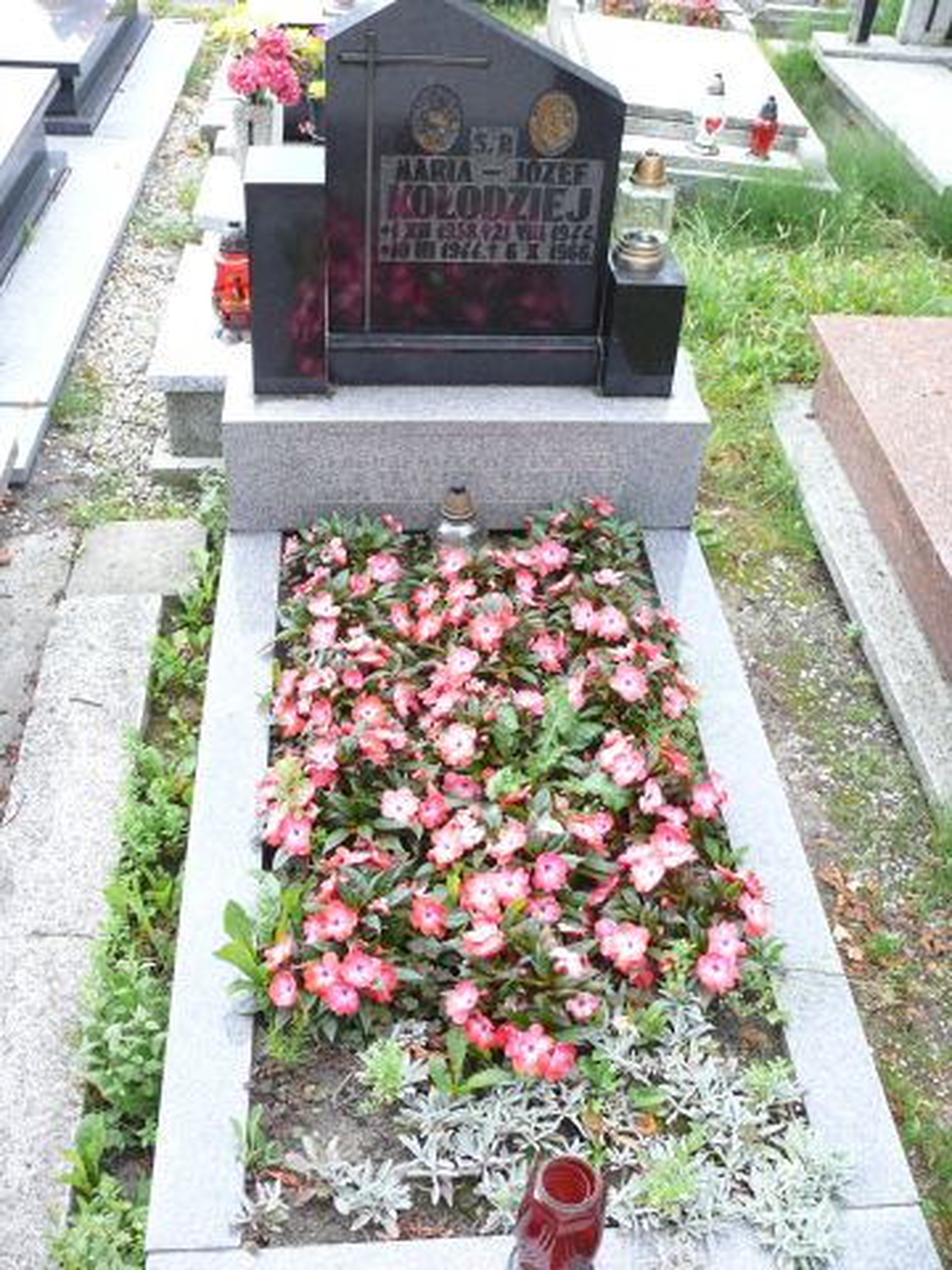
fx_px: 1283
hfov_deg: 40.7
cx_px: 476
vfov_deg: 52.6
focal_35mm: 35
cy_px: 635
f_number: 2.8
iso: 100
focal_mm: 7.4
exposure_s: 1/80
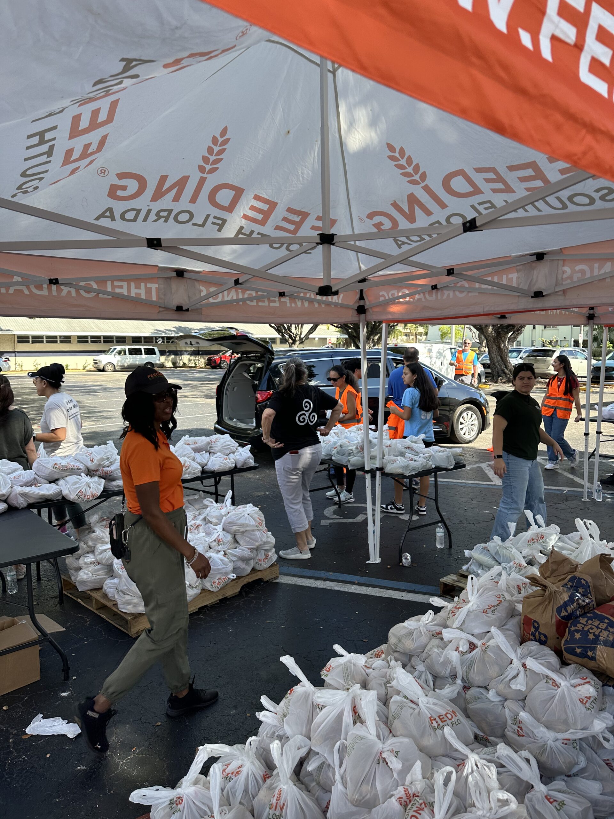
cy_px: 410
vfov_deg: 71.6
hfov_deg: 56.8
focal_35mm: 24
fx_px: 568
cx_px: 307
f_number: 1.78
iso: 80
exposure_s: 1/910
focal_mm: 6.86
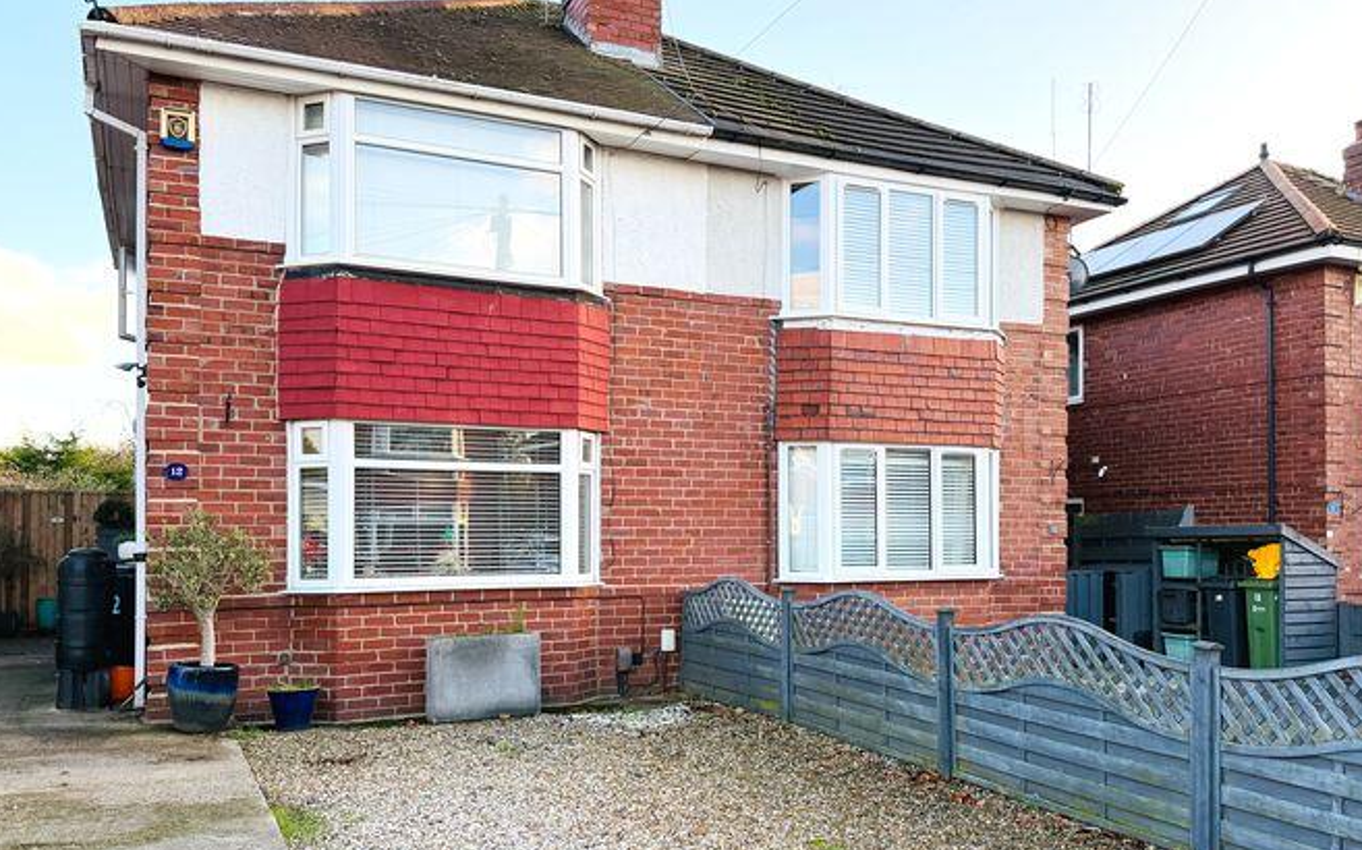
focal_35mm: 31
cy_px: 506
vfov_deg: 40.4
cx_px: 717
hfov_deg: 61.2
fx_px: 1150
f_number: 1.78
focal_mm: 6.76
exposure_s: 1/555
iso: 100
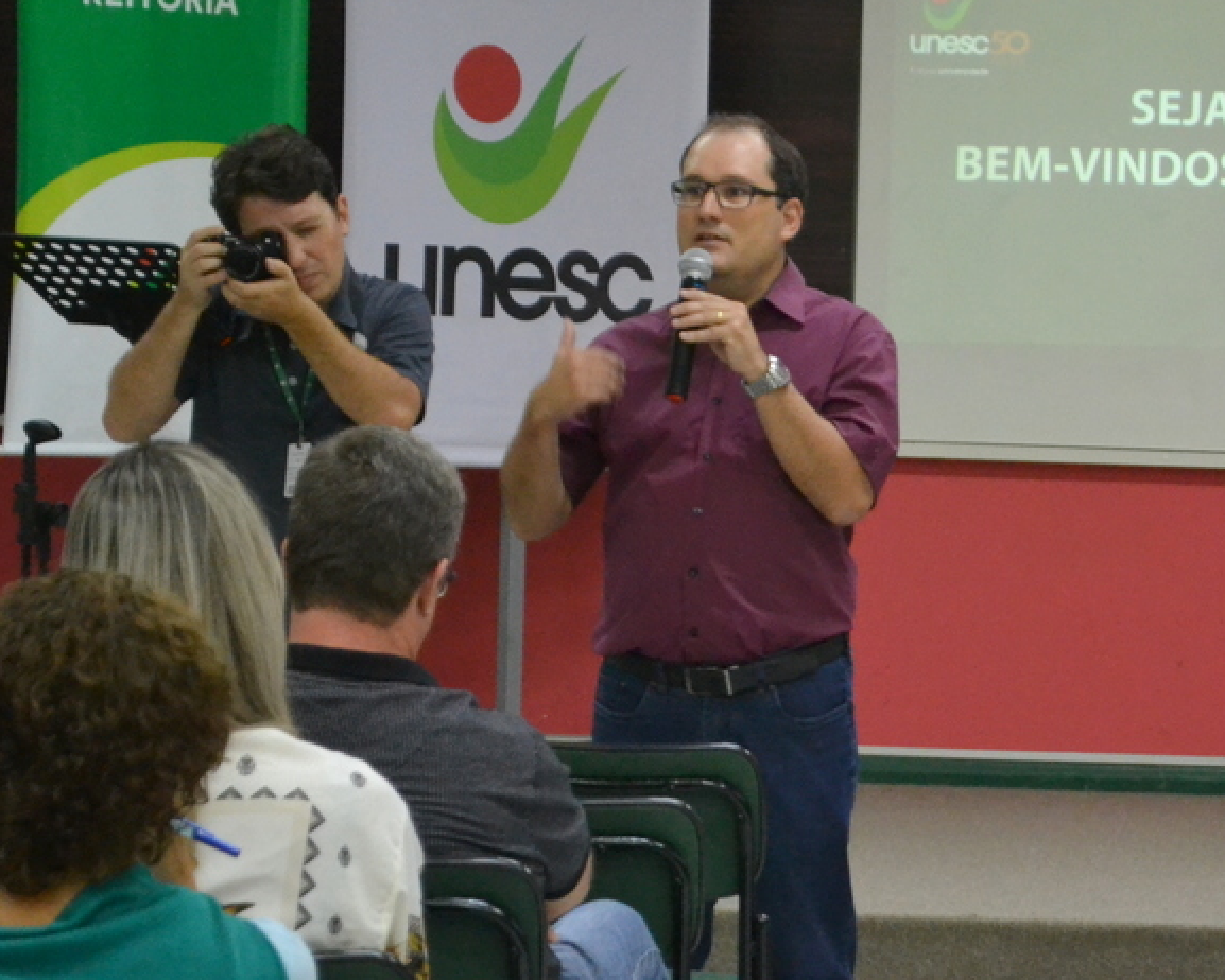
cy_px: 600
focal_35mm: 161
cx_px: 1083
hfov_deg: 11.9
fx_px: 5838
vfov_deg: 9.6
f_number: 5.6
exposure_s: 1/60
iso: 2500
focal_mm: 55
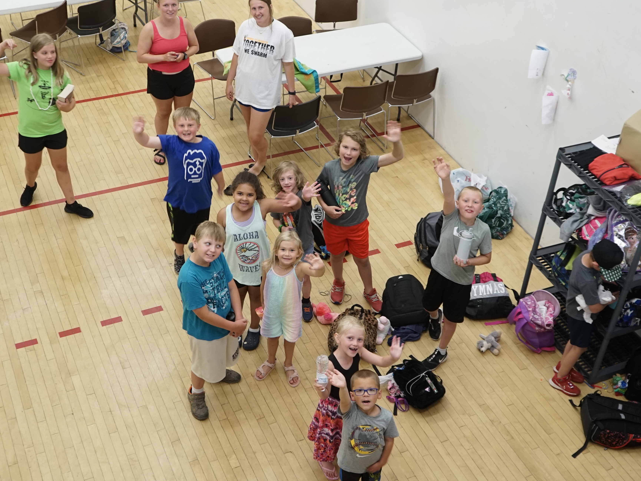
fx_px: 852
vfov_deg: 31.5
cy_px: 242
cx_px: 303
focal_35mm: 46
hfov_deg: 41.2
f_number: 4
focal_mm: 28
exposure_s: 1/60
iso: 1000
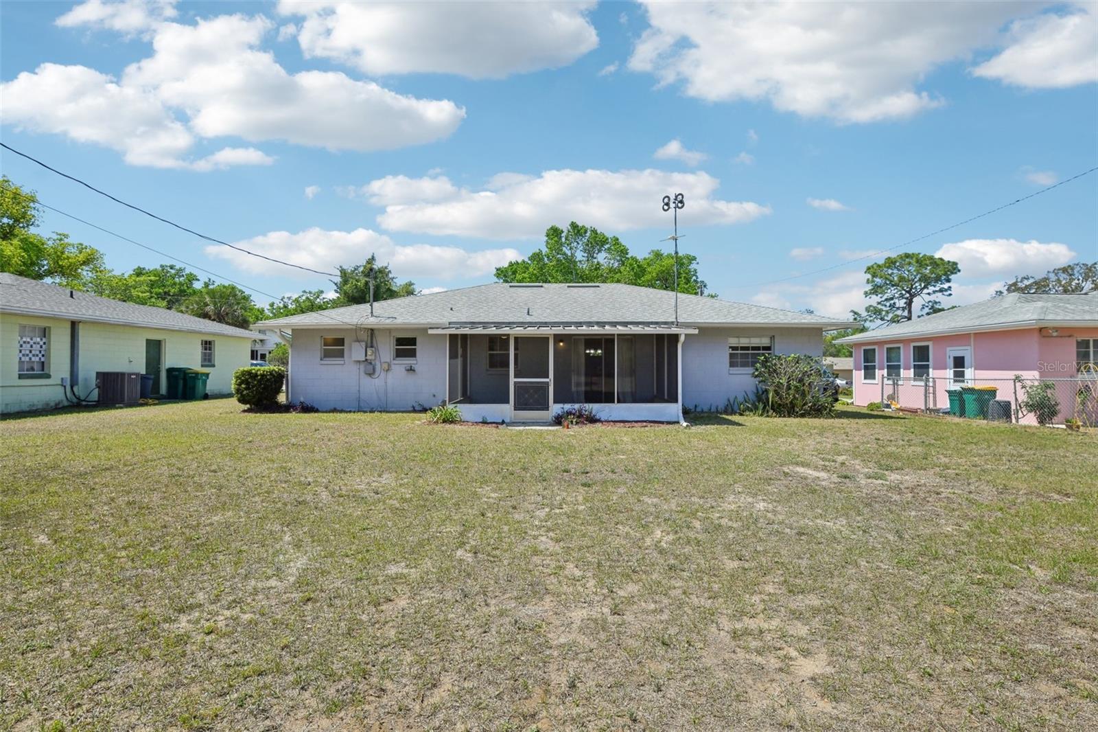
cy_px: 366
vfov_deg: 67.4
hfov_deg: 90.0
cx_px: 549
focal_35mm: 18
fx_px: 549
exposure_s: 1/1000
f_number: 8
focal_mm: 18
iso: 400
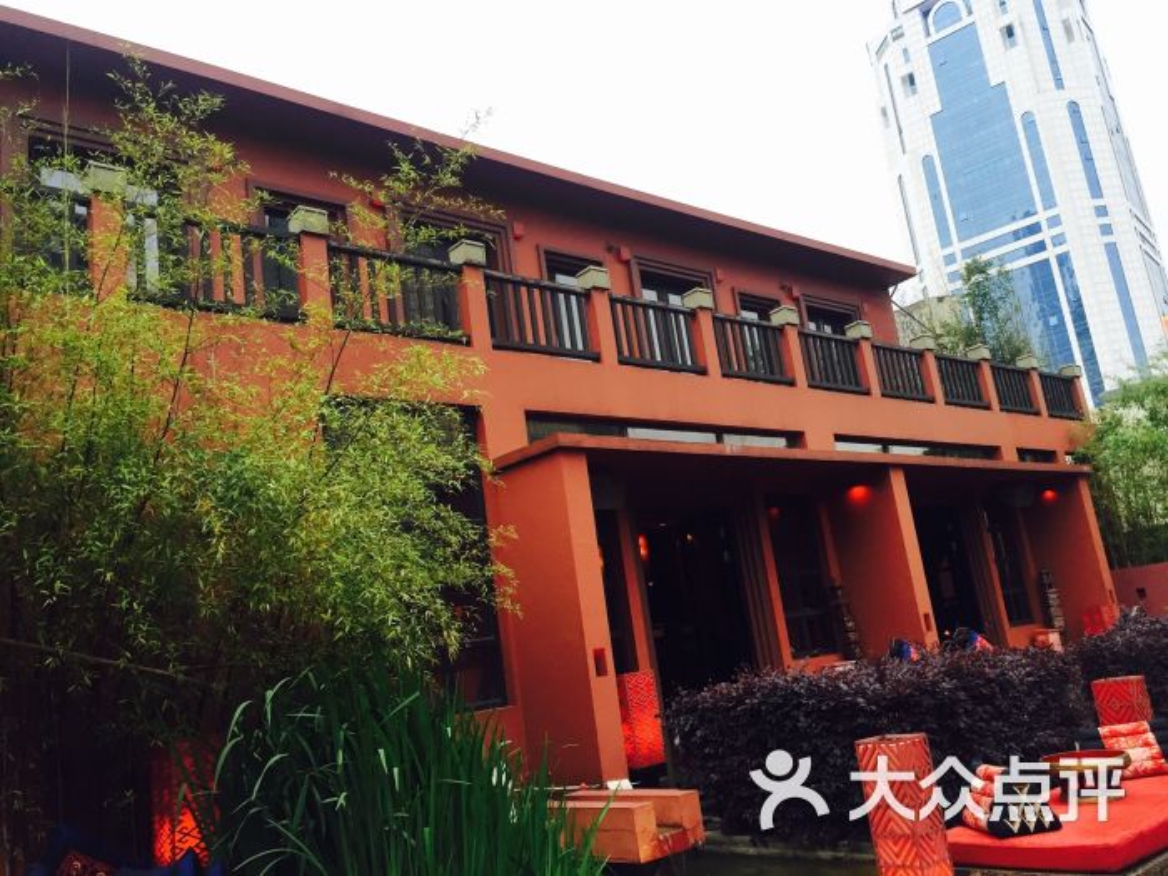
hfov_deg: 61.7
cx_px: 584
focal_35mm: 29
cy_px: 438
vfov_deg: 48.2
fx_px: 979
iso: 40
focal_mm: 4.15
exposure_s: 1/33
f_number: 2.2
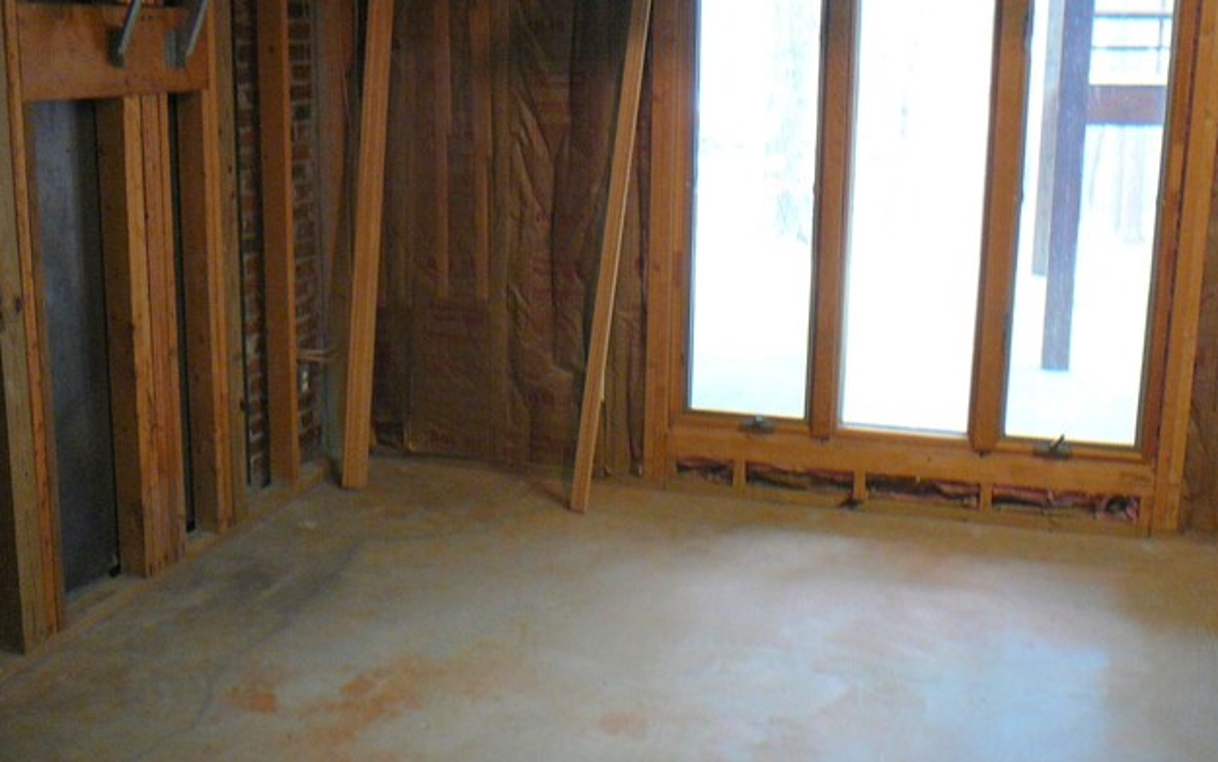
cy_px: 374
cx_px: 608
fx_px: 1262
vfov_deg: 33.6
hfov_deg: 51.5
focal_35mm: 38
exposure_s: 1/15
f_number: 2.8
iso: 200
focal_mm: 5.2
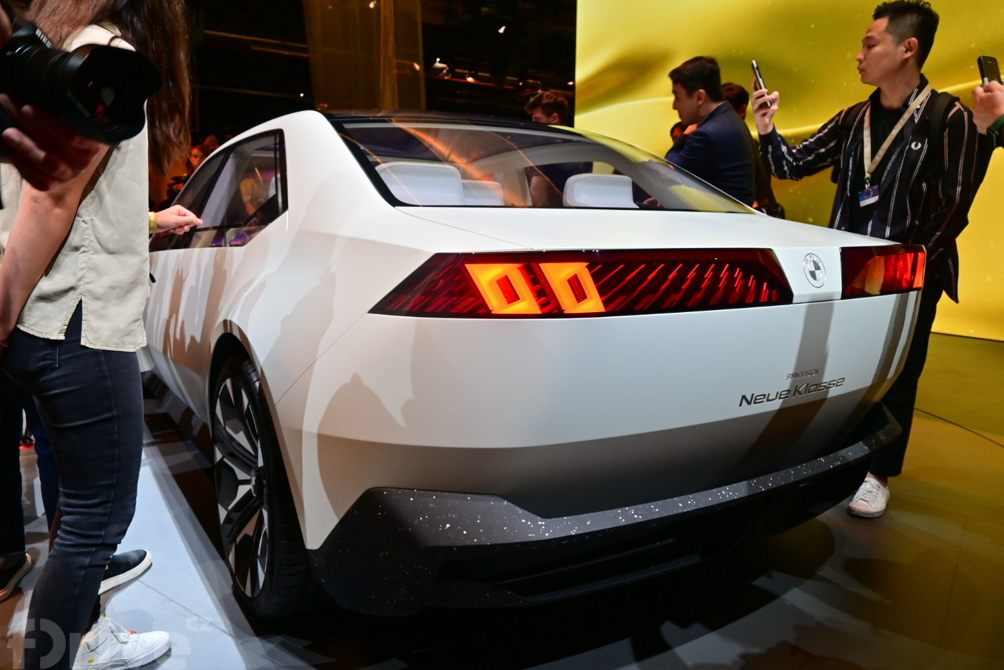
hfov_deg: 71.5
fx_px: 697
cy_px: 344
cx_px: 513
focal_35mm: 25
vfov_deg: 51.3
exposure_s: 1/80
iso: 500
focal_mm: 16
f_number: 4.5
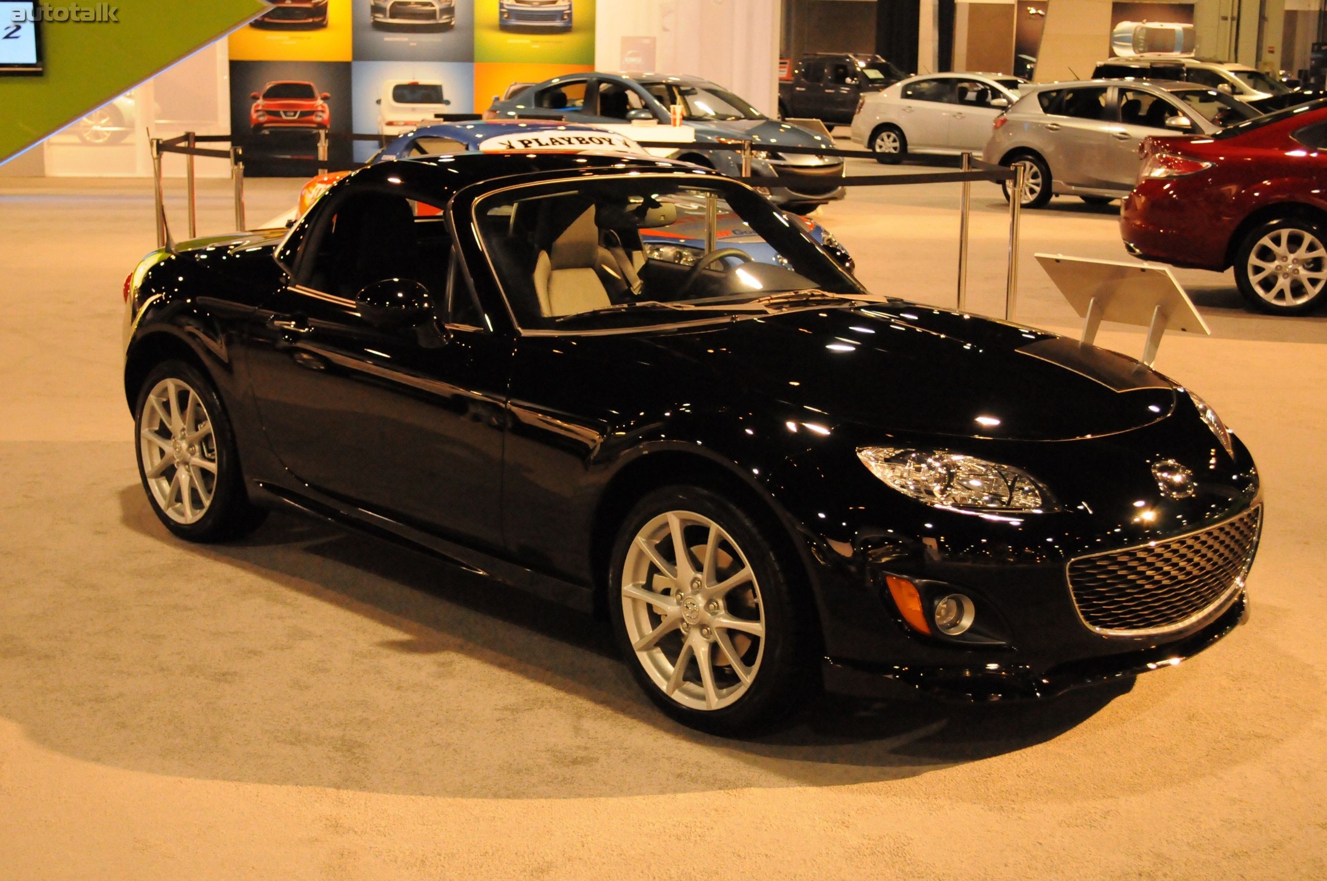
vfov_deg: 26.4
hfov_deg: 38.9
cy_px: 440
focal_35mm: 51
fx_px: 1878
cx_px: 664
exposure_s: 1/160
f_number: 5
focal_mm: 34
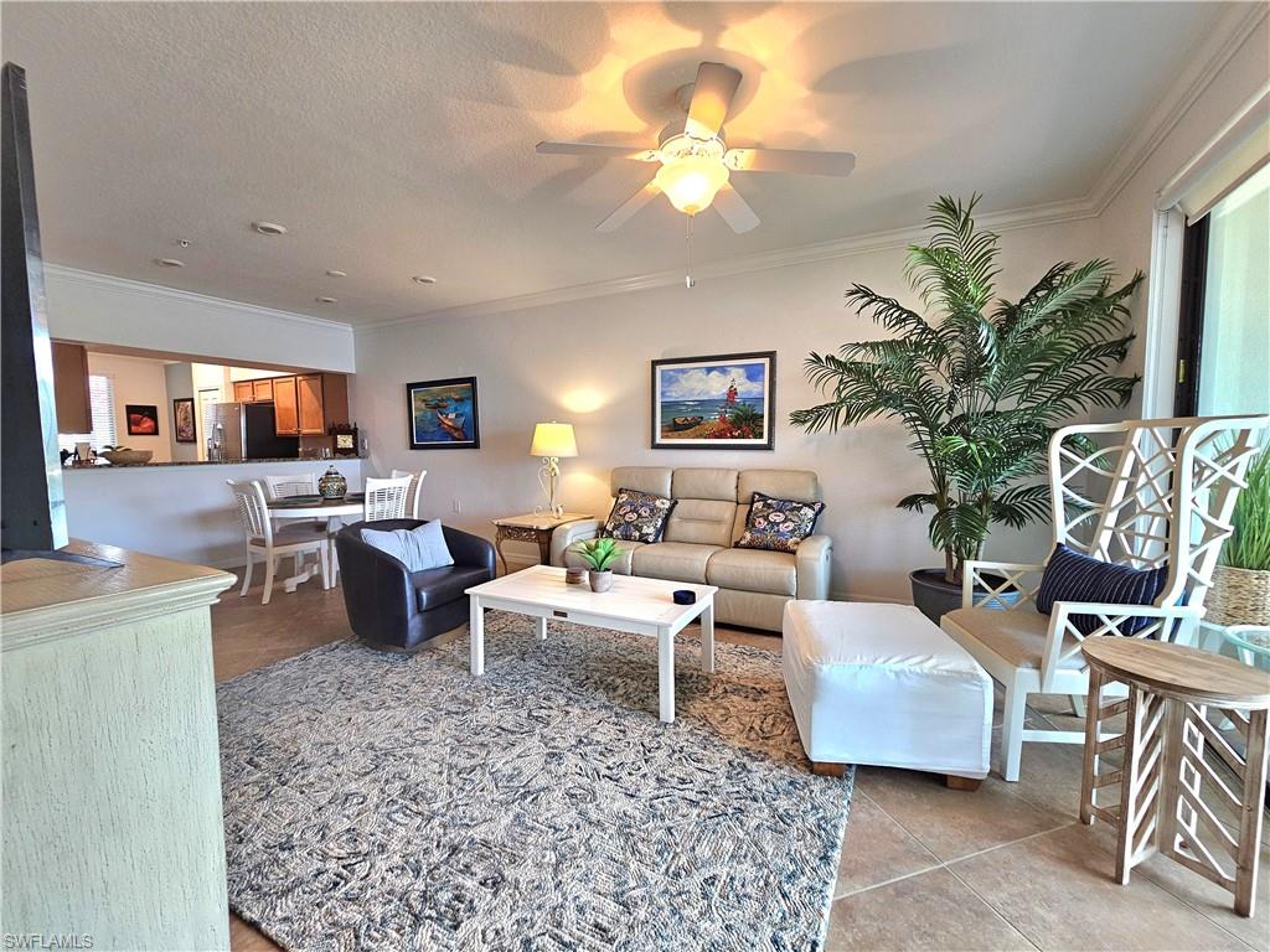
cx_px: 635
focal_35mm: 13
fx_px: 477
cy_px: 476
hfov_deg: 106.2
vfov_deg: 89.9
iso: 200
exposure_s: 1/60.2
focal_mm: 2.2
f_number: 2.2
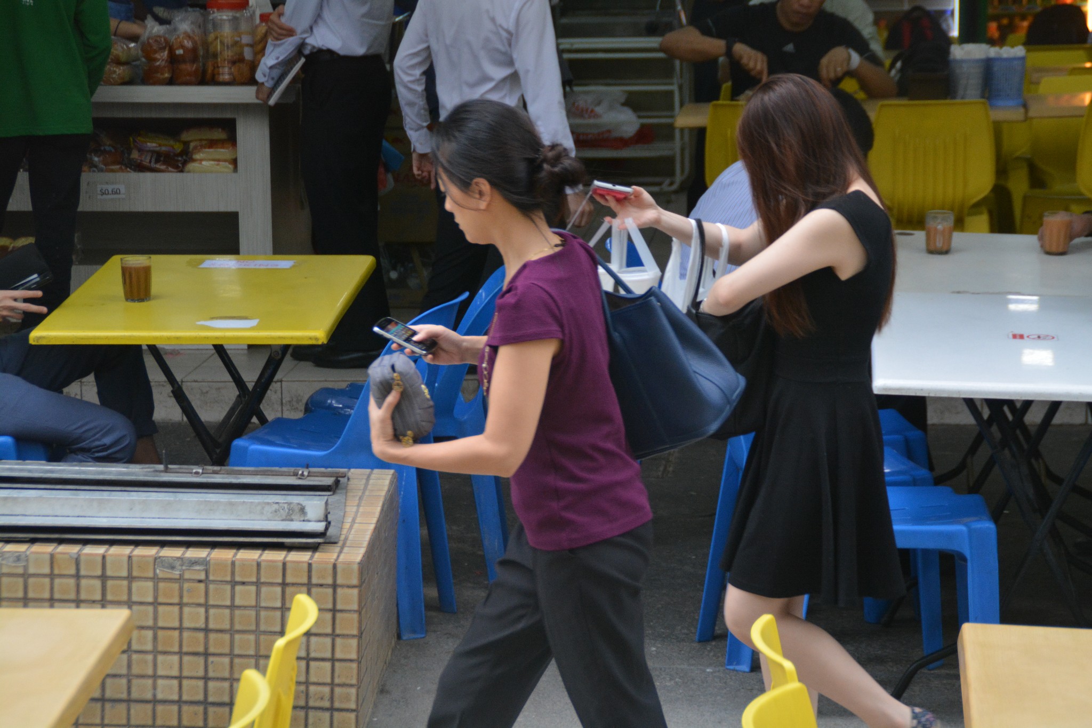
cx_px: 546
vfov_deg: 10.6
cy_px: 364
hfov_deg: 15.9
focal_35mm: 129
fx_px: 3912
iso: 1600
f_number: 5.6
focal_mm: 86
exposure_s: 1/320
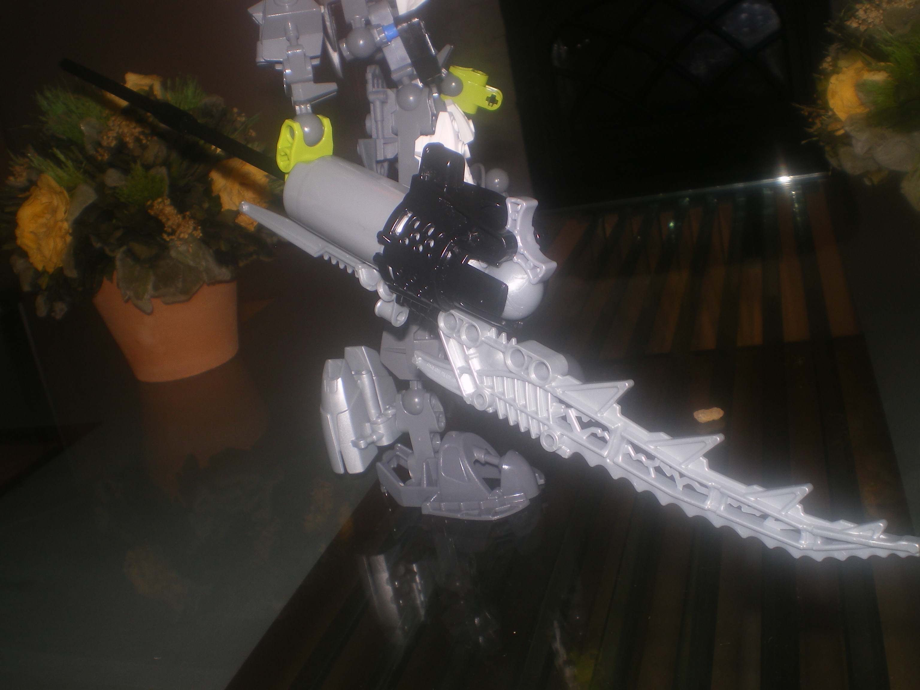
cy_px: 345
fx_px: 1010
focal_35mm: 38
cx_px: 460
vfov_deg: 37.7
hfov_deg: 49.0
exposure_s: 1/30
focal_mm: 6.3
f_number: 4.6
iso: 64
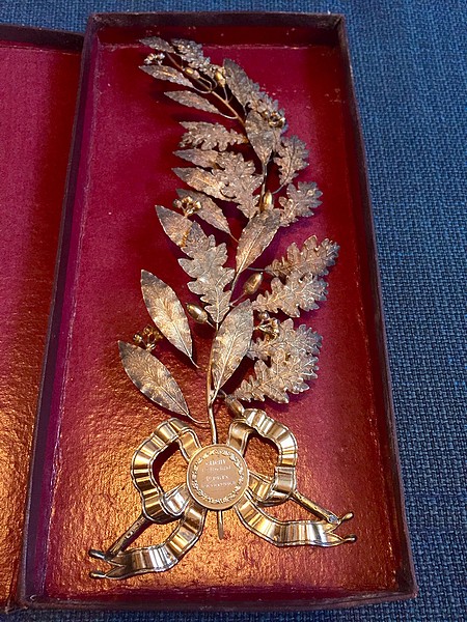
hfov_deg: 48.2
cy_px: 311
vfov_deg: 61.7
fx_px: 522
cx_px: 234
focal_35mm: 29
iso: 160
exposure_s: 1/33
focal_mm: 4.15
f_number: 2.2
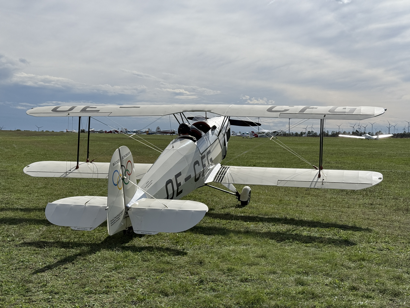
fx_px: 569
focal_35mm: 48
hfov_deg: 39.7
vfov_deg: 30.3
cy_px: 154
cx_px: 205
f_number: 1.78
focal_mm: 6.76
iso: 64
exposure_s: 1/11364
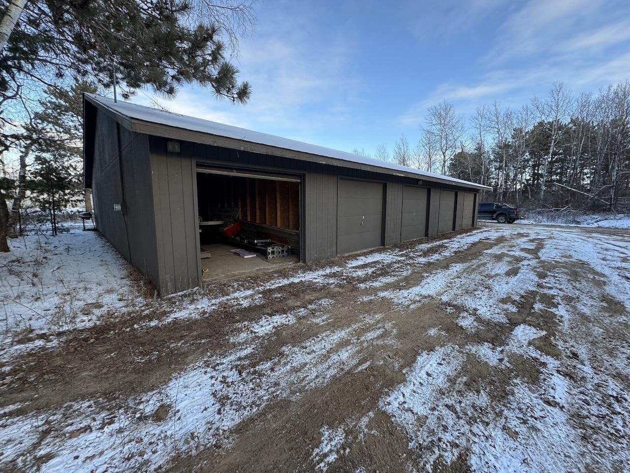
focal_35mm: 14
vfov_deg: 85.7
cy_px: 236
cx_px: 315
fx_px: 255
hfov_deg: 102.1
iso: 40
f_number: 2.2
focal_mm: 2.22
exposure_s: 1/113
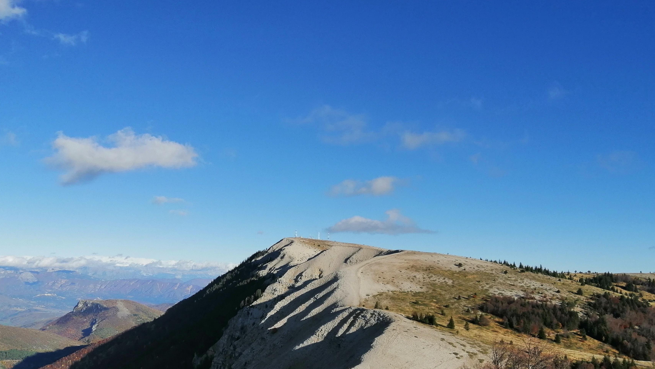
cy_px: 247
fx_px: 591
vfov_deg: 34.3
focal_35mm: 34
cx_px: 318
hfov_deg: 58.0
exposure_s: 1/2212
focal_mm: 3.88
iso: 50
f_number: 1.8
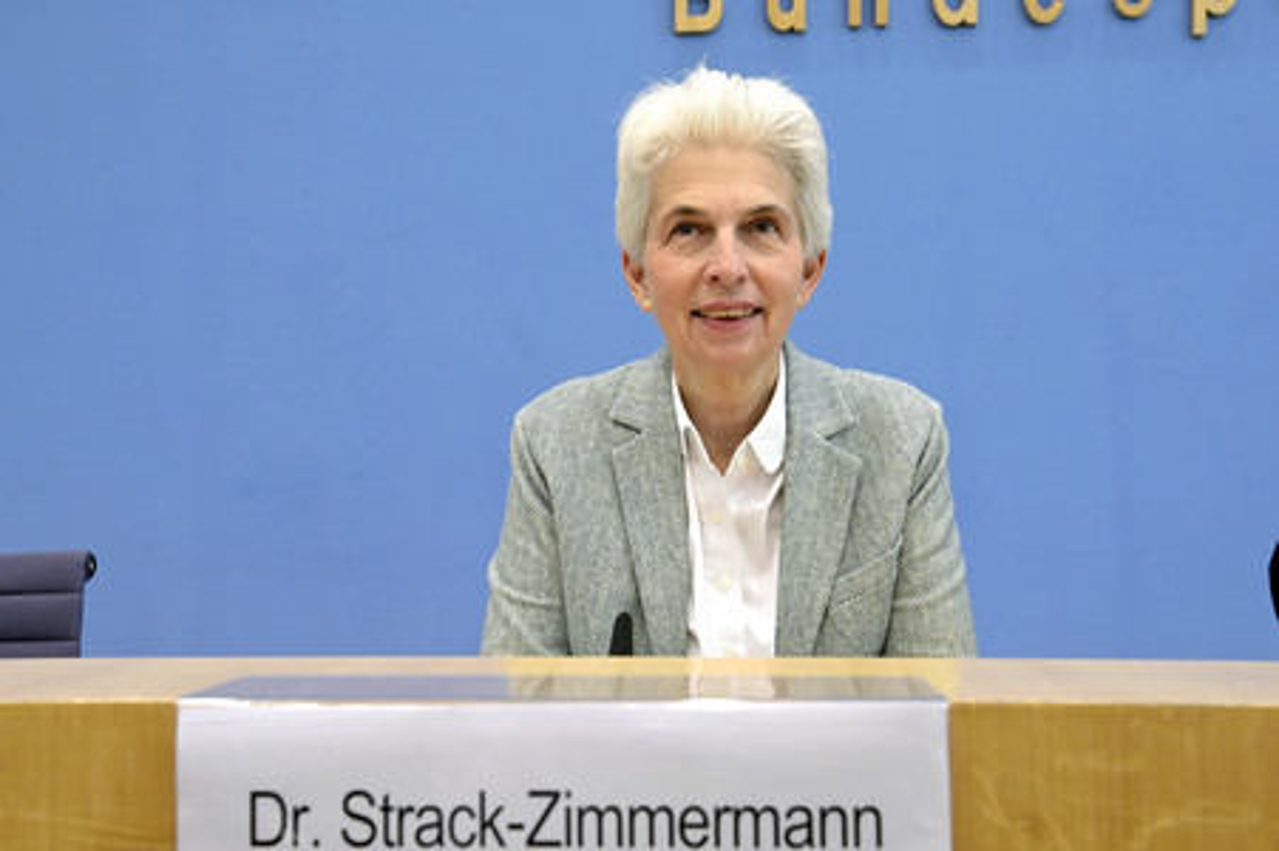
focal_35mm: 40
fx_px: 1420
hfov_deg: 48.5
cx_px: 640
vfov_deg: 33.4
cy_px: 426
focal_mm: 40
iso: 5000
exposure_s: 1/400
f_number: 8
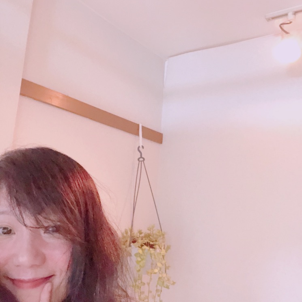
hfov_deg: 43.9
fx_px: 375
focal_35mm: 38
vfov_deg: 43.8
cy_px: 138
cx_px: 152
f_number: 2.2
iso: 2000
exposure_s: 1/31
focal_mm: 2.87
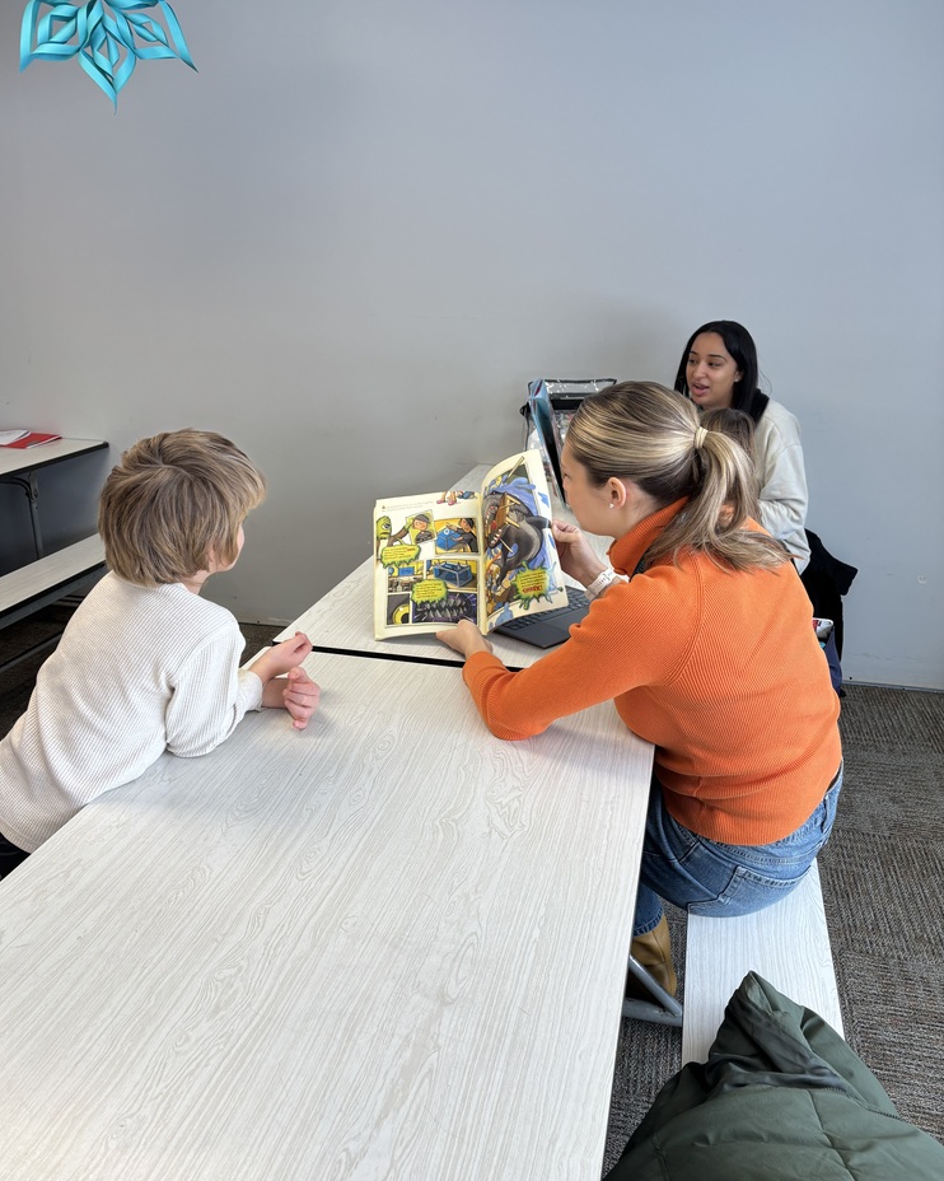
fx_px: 978
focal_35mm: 28
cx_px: 458
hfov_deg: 51.5
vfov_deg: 62.2
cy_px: 570
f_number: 1.6
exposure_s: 1/120
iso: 64
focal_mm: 5.96
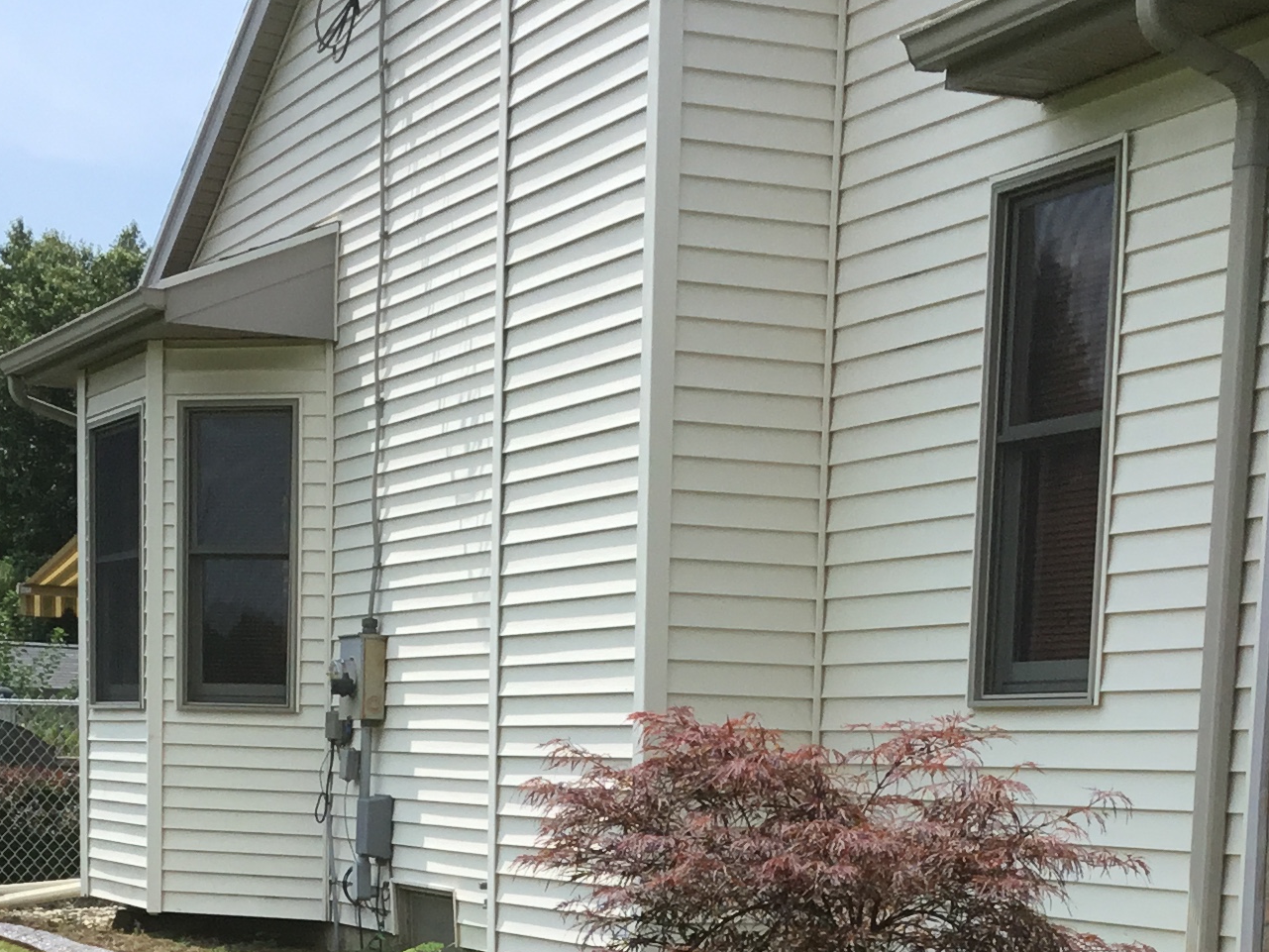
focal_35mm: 79
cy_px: 1164
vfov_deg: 17.7
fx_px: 2896
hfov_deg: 24.7
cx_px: 604
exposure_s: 1/1404
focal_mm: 3.3
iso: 25
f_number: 2.4
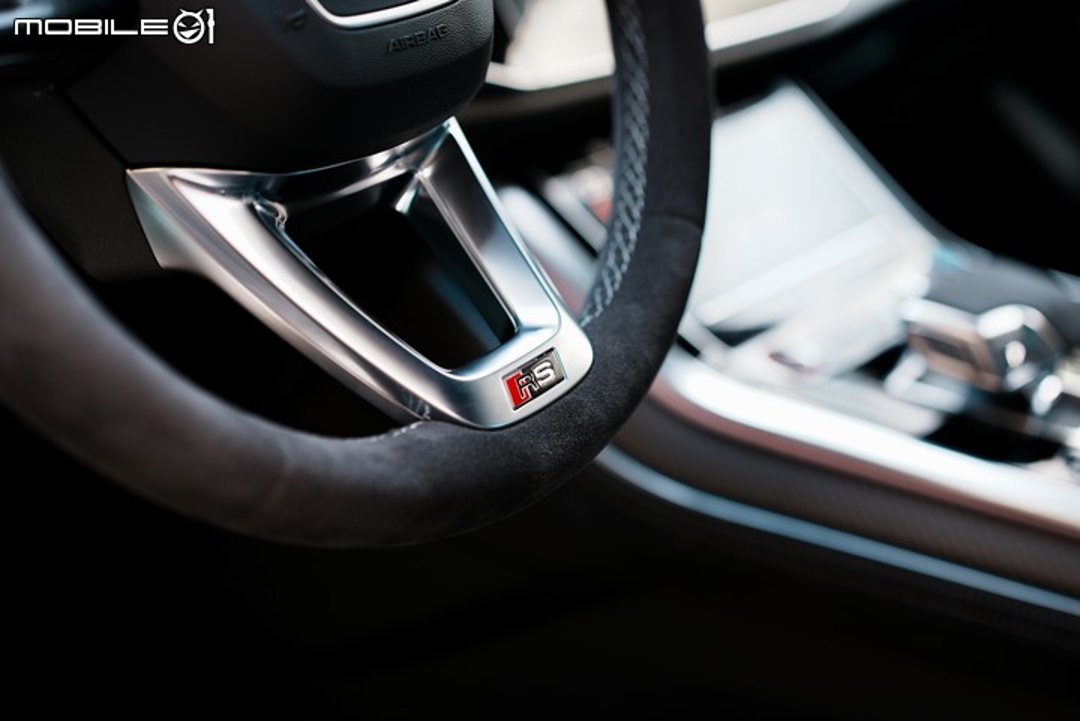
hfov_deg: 36.2
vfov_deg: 24.7
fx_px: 1651
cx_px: 540
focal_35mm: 55
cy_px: 360
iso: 200
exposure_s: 1/60
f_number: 2.8
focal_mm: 55
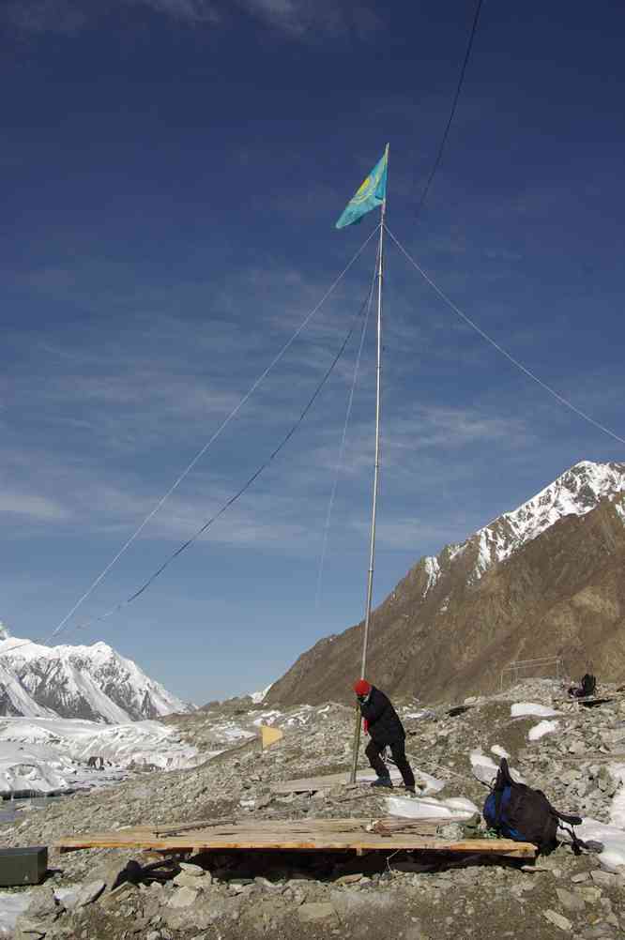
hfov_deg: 38.3
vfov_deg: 55.2
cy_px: 470
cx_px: 312
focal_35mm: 34
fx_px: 900
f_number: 8
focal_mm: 23
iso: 100
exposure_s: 1/350
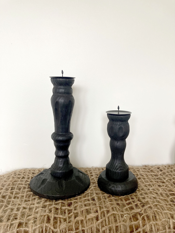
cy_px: 116
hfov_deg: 49.7
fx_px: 189
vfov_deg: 63.4
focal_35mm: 28
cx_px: 88
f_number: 1.8
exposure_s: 1/60
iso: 100
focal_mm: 3.99
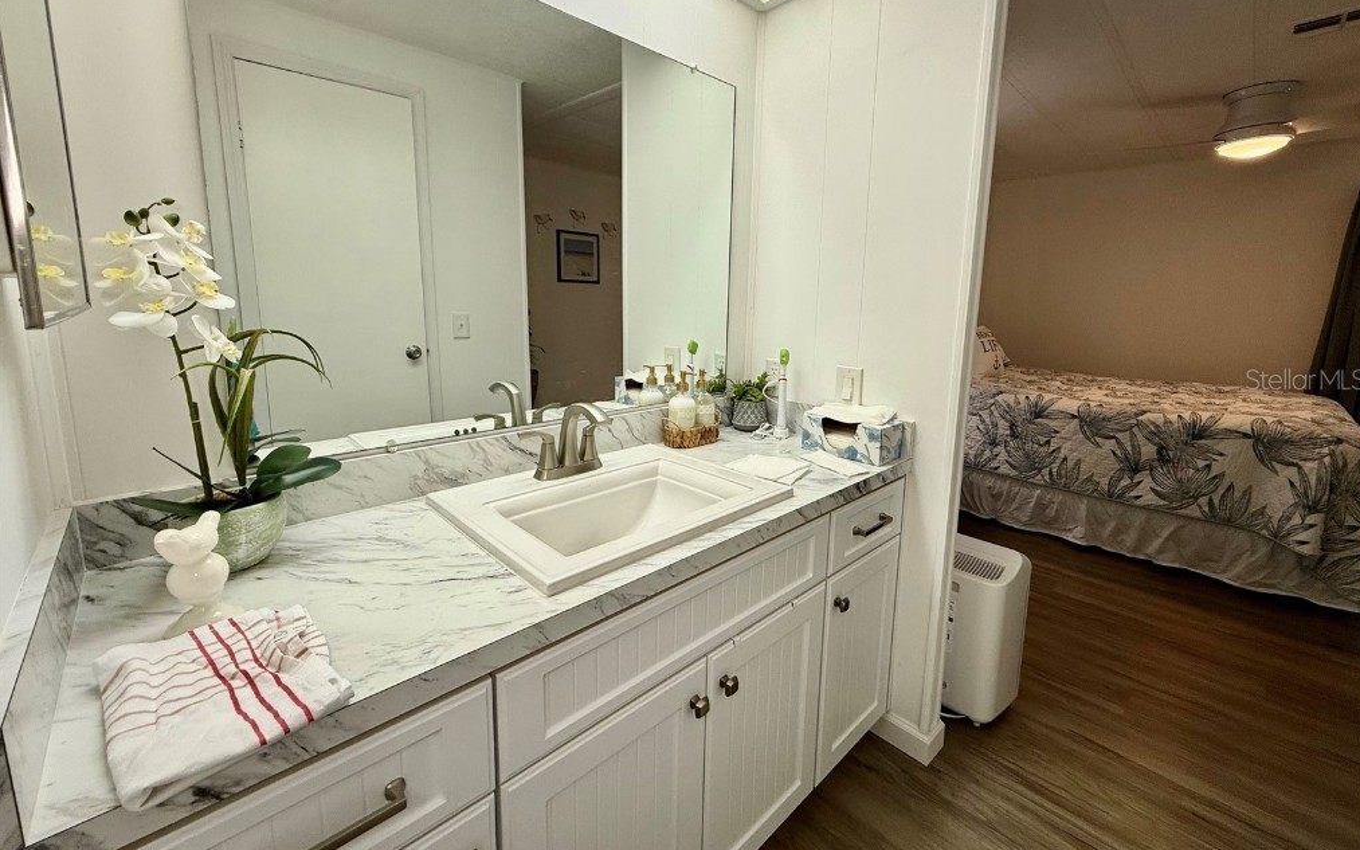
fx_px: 556
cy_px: 379
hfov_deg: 101.5
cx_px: 685
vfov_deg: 74.5
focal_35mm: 15
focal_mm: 2.22
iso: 64
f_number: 2.2
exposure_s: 1/120
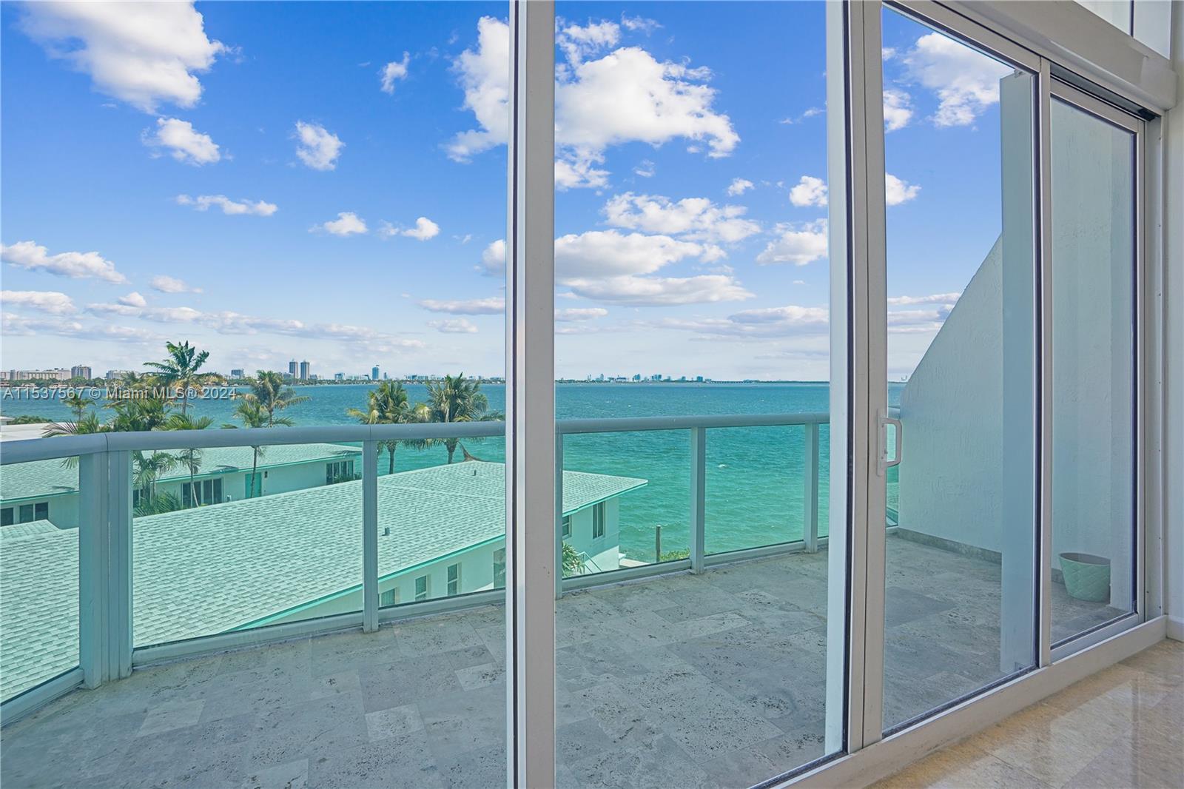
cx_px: 592
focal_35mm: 15
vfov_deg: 77.3
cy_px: 394
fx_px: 493
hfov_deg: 100.4
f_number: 7.1
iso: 250
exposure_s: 1/125
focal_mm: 10
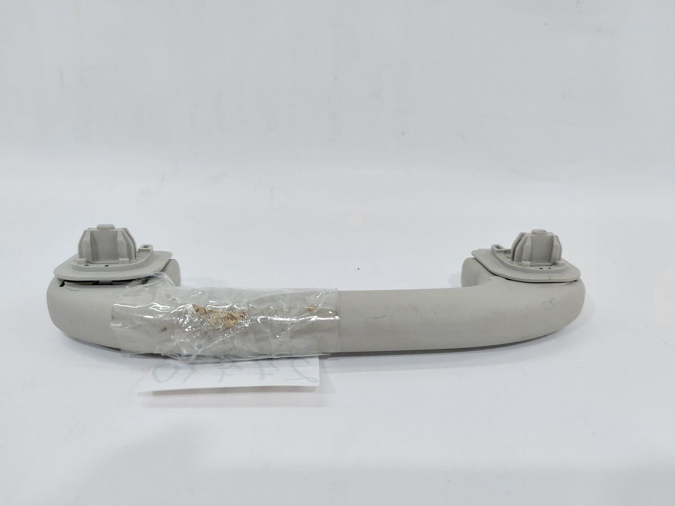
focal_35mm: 24
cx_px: 338
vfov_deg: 56.8
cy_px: 253
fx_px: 468
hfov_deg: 71.6
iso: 100
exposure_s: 1/50
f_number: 1.8
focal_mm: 5.23
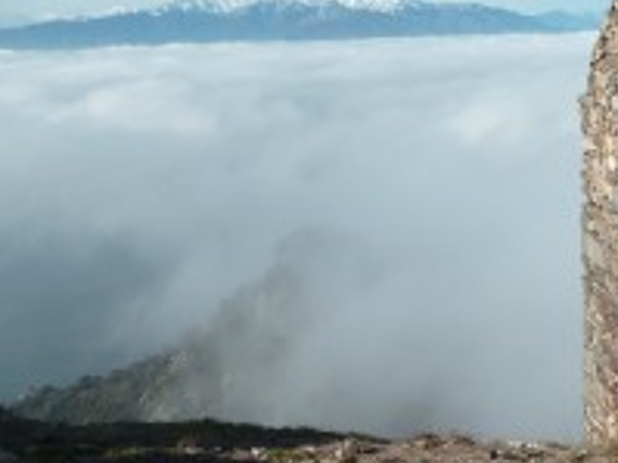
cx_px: 317
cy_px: 185
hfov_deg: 28.6
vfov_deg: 21.6
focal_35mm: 68
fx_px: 1213
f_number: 5
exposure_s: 1/400
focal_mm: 4.4
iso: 80
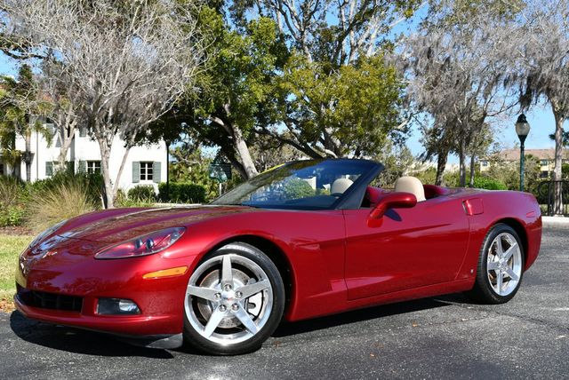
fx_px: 696
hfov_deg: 44.5
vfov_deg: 30.6
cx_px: 284
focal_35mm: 44
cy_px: 190
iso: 100
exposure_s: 1/250
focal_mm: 22
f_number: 8
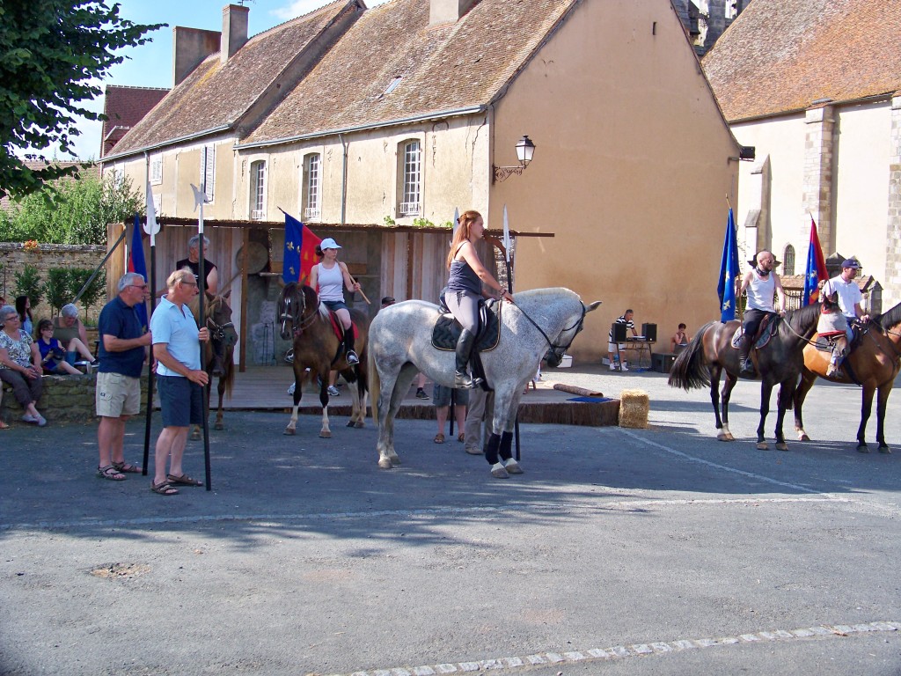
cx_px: 450
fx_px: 1067
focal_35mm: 41
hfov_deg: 45.8
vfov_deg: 35.1
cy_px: 338
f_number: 2.8
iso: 100
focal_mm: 7.6
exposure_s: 1/500
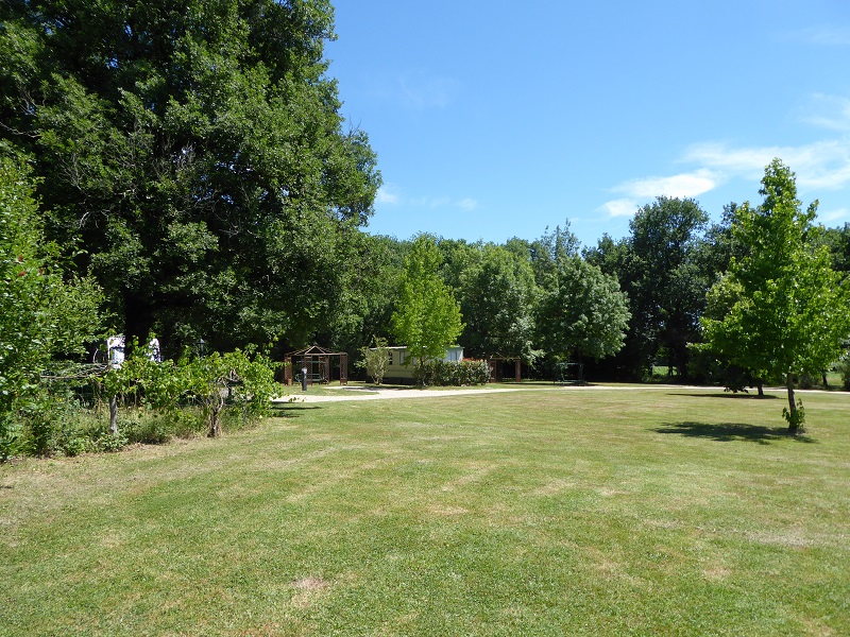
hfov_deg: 71.6
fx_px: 589
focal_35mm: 24
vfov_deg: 56.8
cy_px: 318
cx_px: 425
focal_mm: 4.3
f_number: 3.3
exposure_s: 1/500
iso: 80
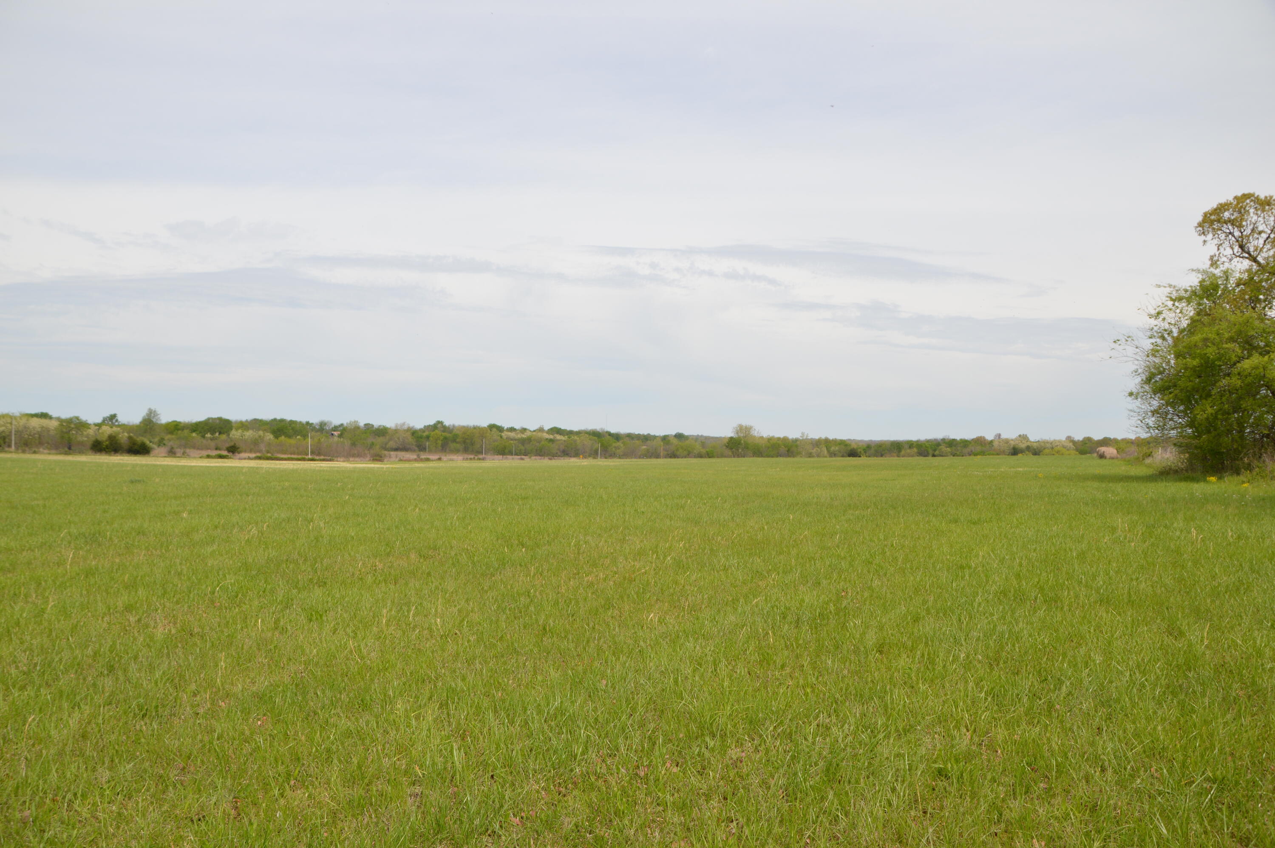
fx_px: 955
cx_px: 638
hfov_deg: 67.4
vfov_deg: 47.8
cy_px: 424
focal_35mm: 27
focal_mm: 18
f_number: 8
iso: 100
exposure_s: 1/320
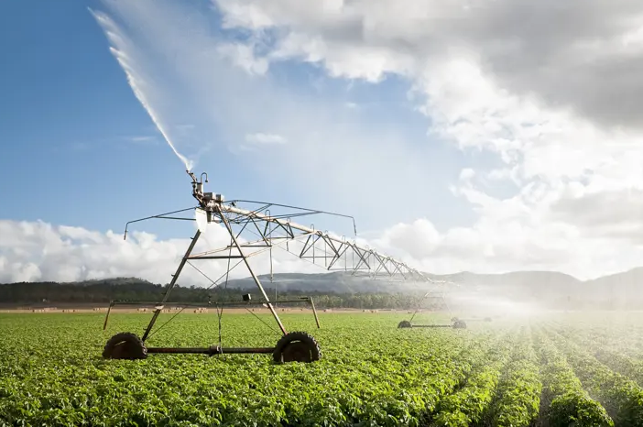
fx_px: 731
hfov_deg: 47.4
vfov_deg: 32.5
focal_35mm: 41
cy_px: 230
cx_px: 358
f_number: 9
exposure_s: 1/320
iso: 200
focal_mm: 24
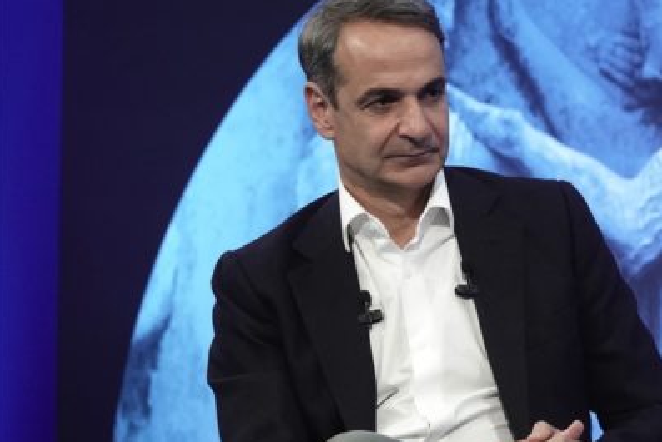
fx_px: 7928
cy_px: 207
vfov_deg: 3.2
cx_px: 512
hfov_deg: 4.8
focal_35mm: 431
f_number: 4
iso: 1600
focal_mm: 101.58
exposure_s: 1/250
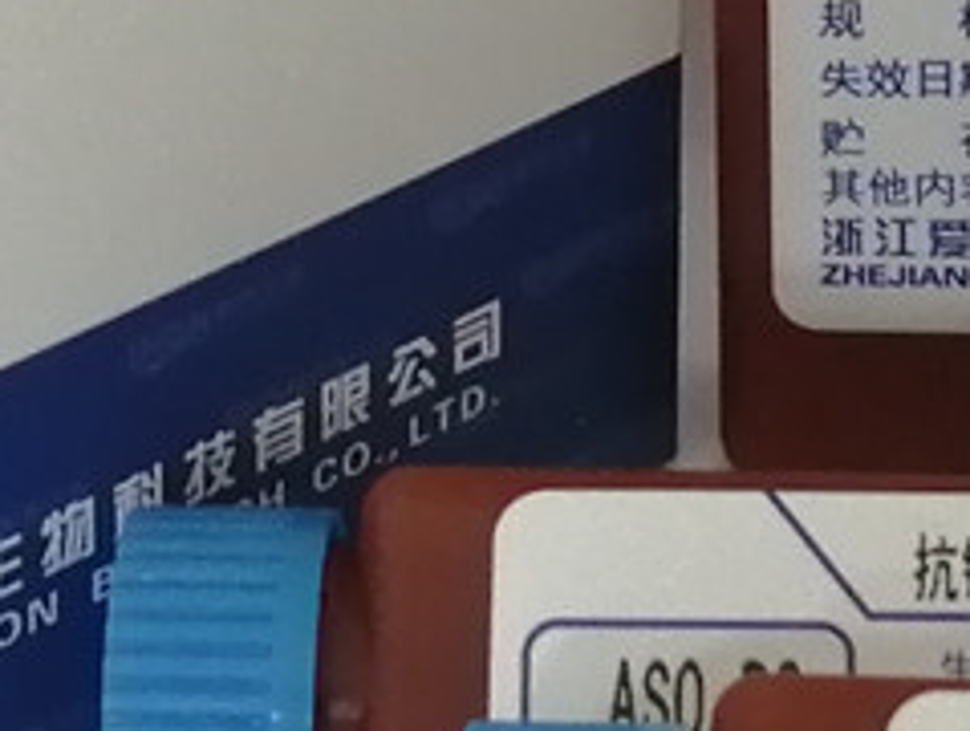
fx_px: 6679
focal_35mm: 238
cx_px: 743
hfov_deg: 8.3
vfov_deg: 6.2
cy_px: -252
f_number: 1.8
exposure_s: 1/30
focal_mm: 3.64
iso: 125
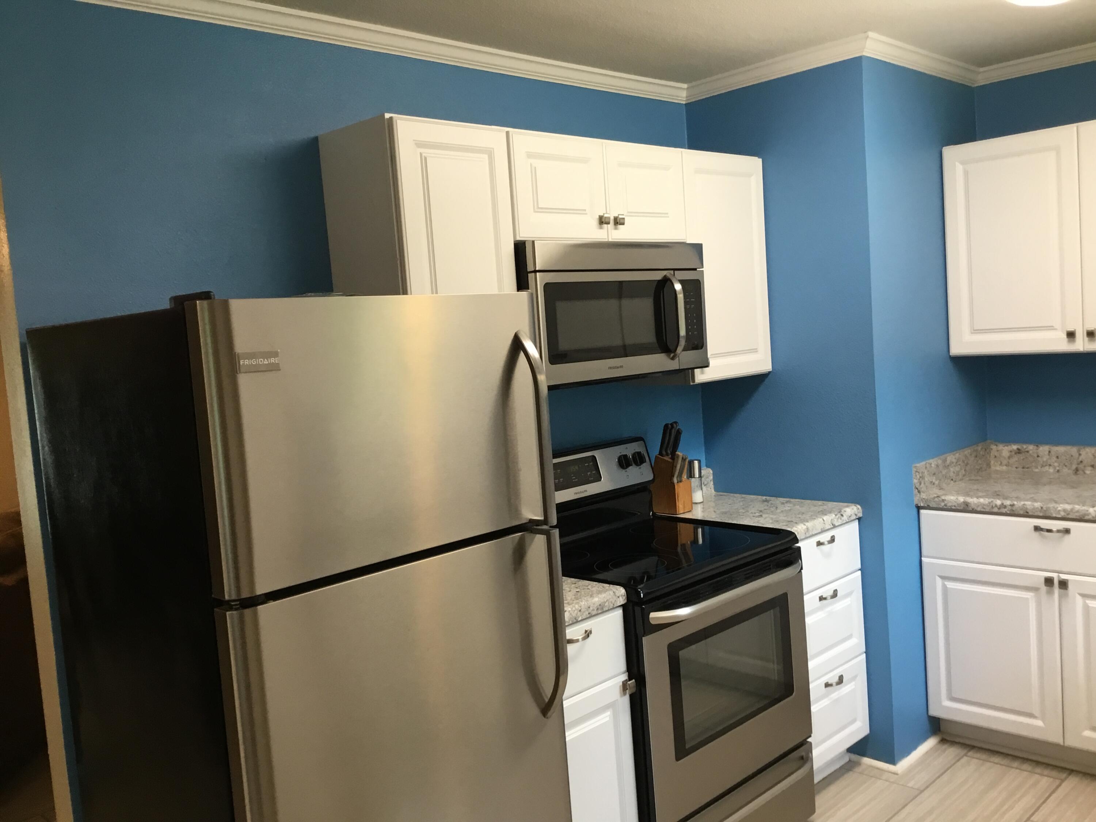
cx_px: 548
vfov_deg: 45.4
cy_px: 411
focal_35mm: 31
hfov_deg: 58.4
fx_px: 982
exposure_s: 1/33
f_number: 2.4
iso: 80
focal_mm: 3.3
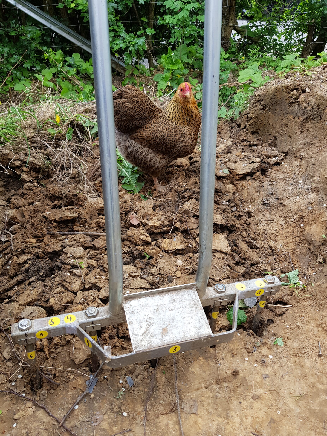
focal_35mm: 27
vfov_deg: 65.3
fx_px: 340
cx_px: 161
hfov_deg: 51.4
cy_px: 224
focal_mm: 4.3
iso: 40
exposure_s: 1/182
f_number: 1.7
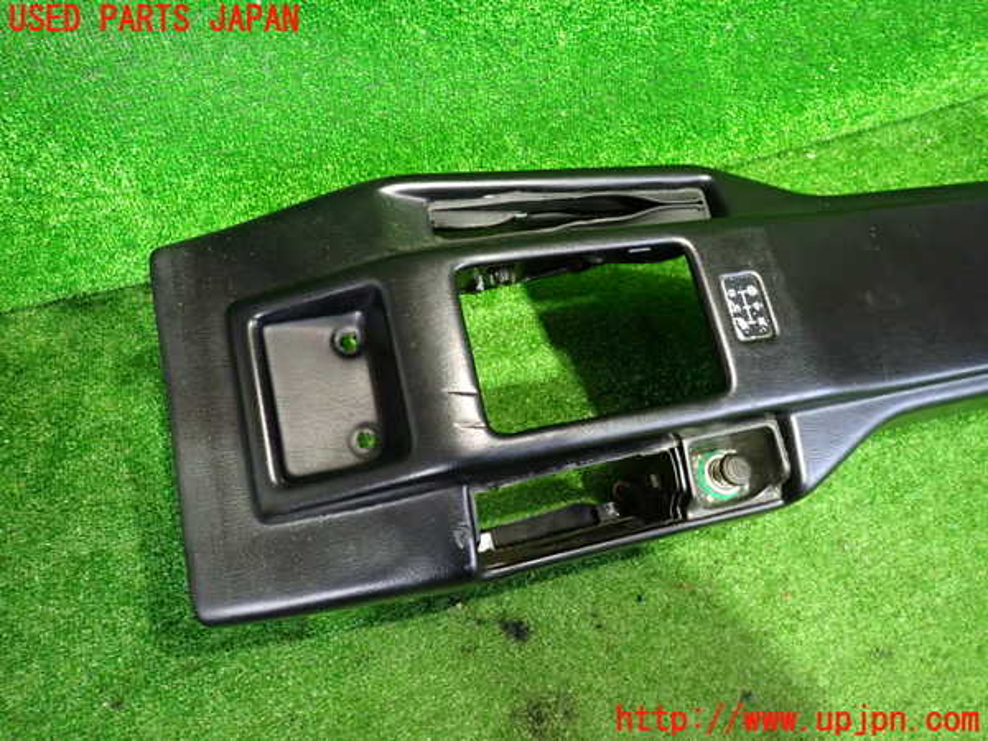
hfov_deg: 69.4
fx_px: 714
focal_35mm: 25
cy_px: 370
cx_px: 494
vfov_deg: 54.9
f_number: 2
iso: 800
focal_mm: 4.5
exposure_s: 1/25
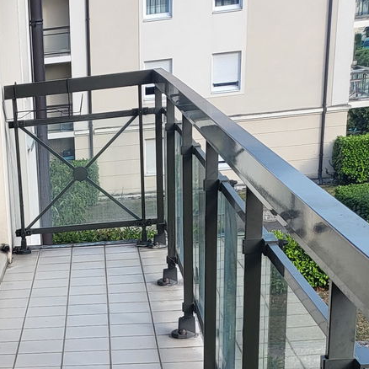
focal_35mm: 84
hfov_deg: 19.1
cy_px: 450
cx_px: -110
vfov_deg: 19.4
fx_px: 1013
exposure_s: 1/730
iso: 50
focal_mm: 4.25
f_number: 1.8
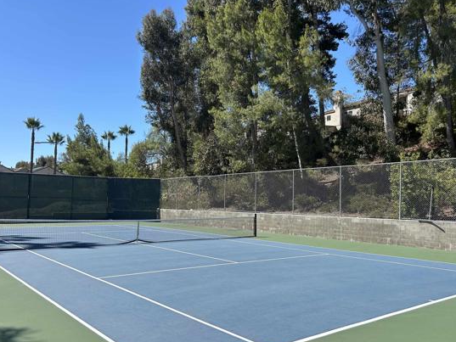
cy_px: 172
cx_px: 228
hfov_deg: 58.3
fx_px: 408
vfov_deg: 45.5
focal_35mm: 31
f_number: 1.5
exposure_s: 1/3831
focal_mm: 5.7
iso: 50
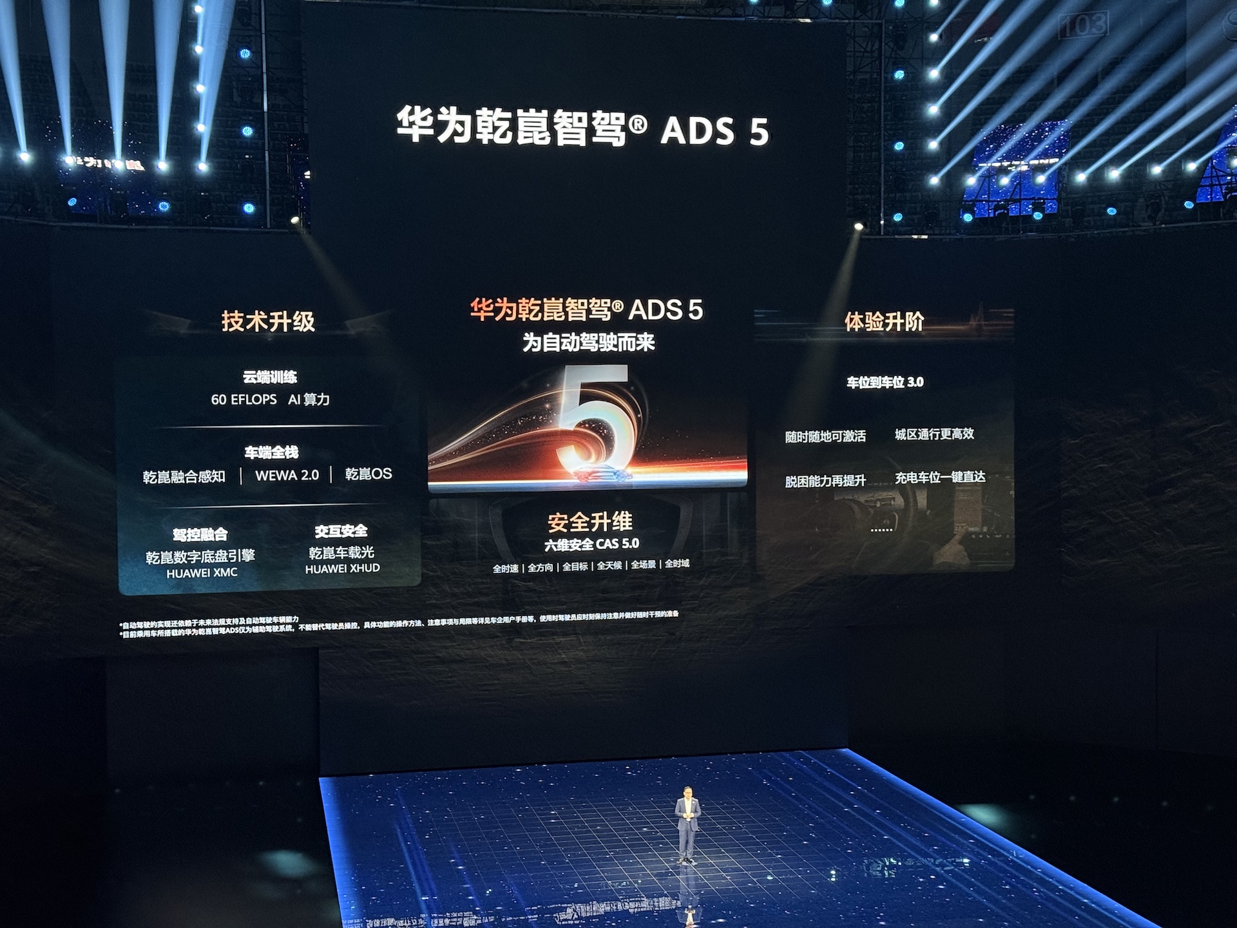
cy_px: 464
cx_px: 618
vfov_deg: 30.3
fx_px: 1715
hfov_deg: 39.7
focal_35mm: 48
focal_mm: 6.76
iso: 400
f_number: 1.78
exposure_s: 1/33
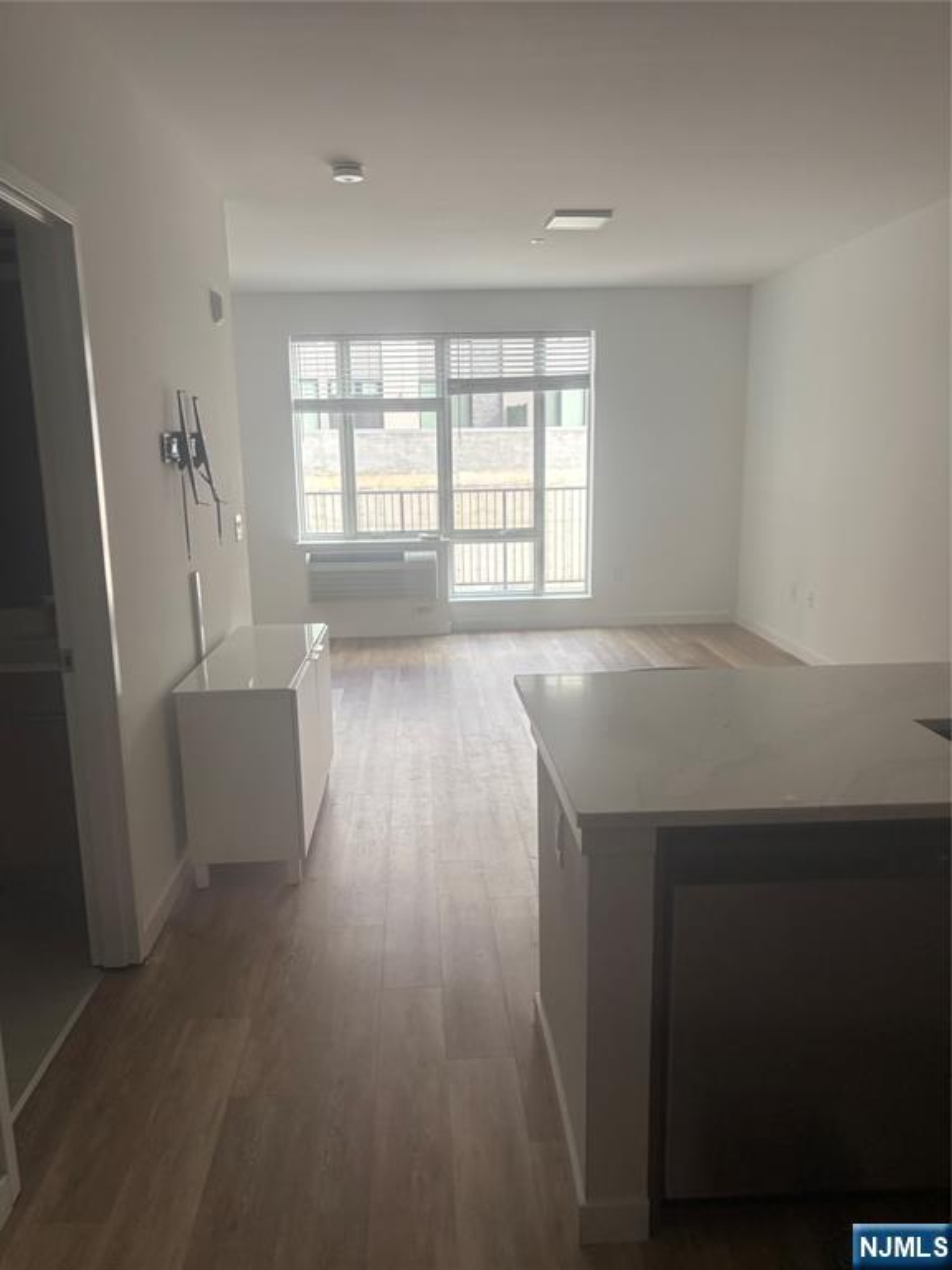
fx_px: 953
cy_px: 635
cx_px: 476
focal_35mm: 26
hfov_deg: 53.1
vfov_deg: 67.3
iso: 100
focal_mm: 5.96
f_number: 1.6
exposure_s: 1/122
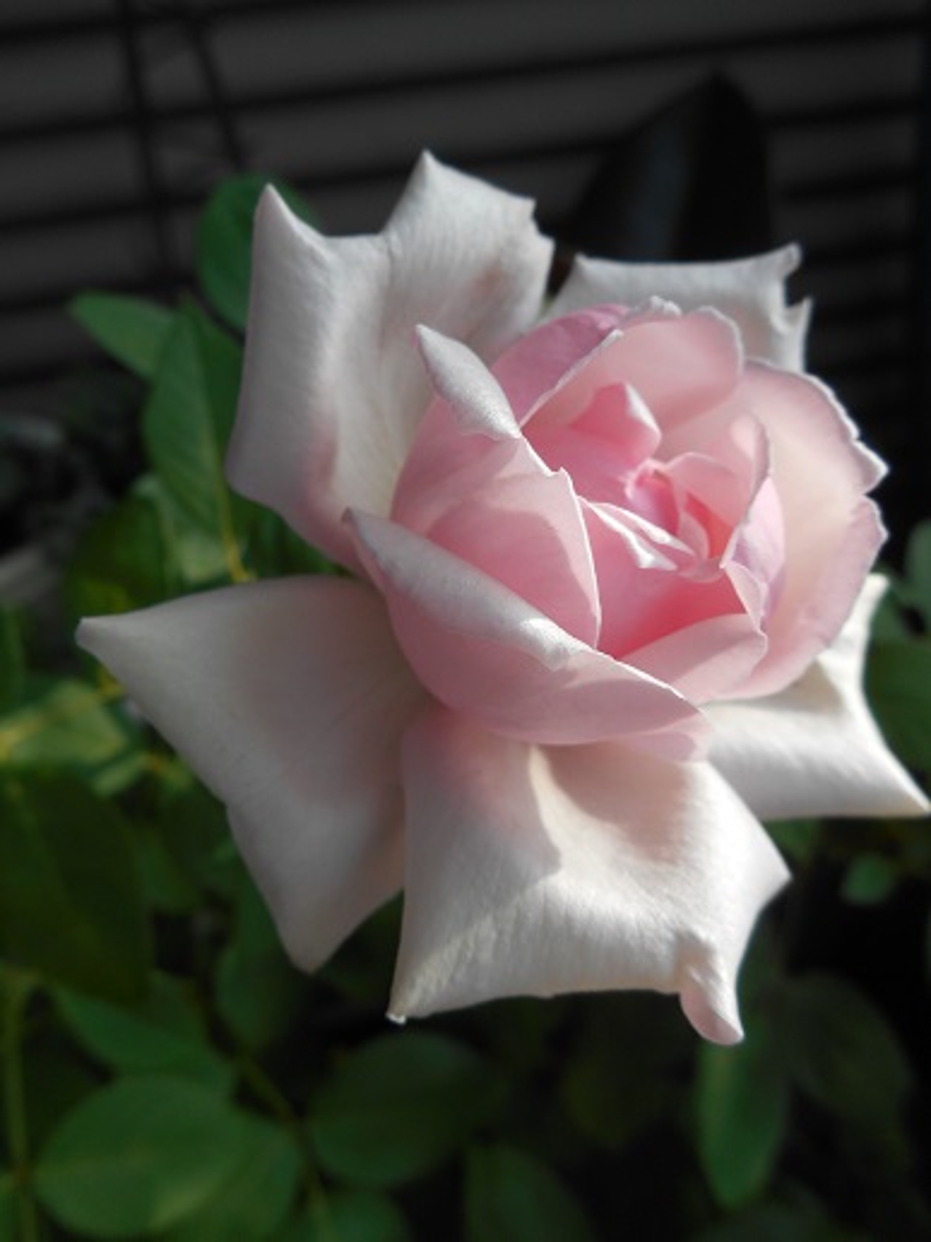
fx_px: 932
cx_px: 466
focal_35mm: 26
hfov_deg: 53.1
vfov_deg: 67.3
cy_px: 621
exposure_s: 1/400
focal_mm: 4.7
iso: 80
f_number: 3.4
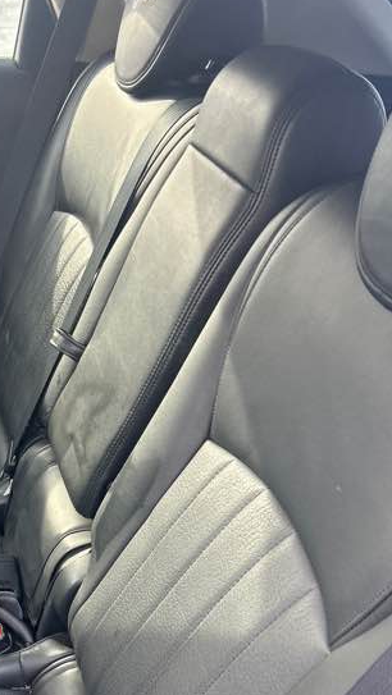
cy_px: 526
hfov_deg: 26.3
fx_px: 812
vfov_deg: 44.7
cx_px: 40
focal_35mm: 44
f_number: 1.5
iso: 64
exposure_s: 1/121
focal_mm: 5.7
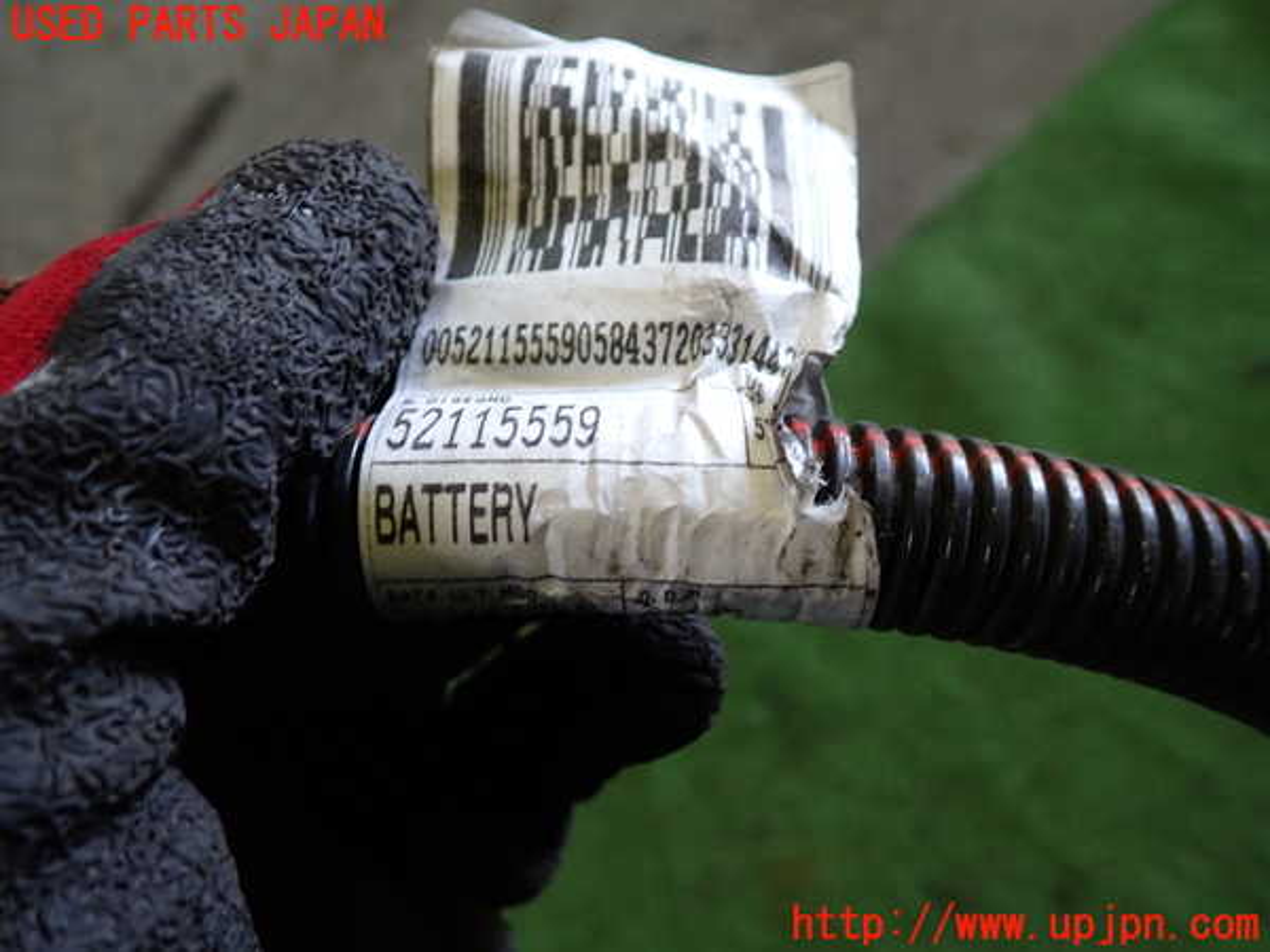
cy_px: 476
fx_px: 1101
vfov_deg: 46.8
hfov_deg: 60.0
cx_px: 635
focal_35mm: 30
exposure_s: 1/40
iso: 200
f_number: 2.3
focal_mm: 5.4
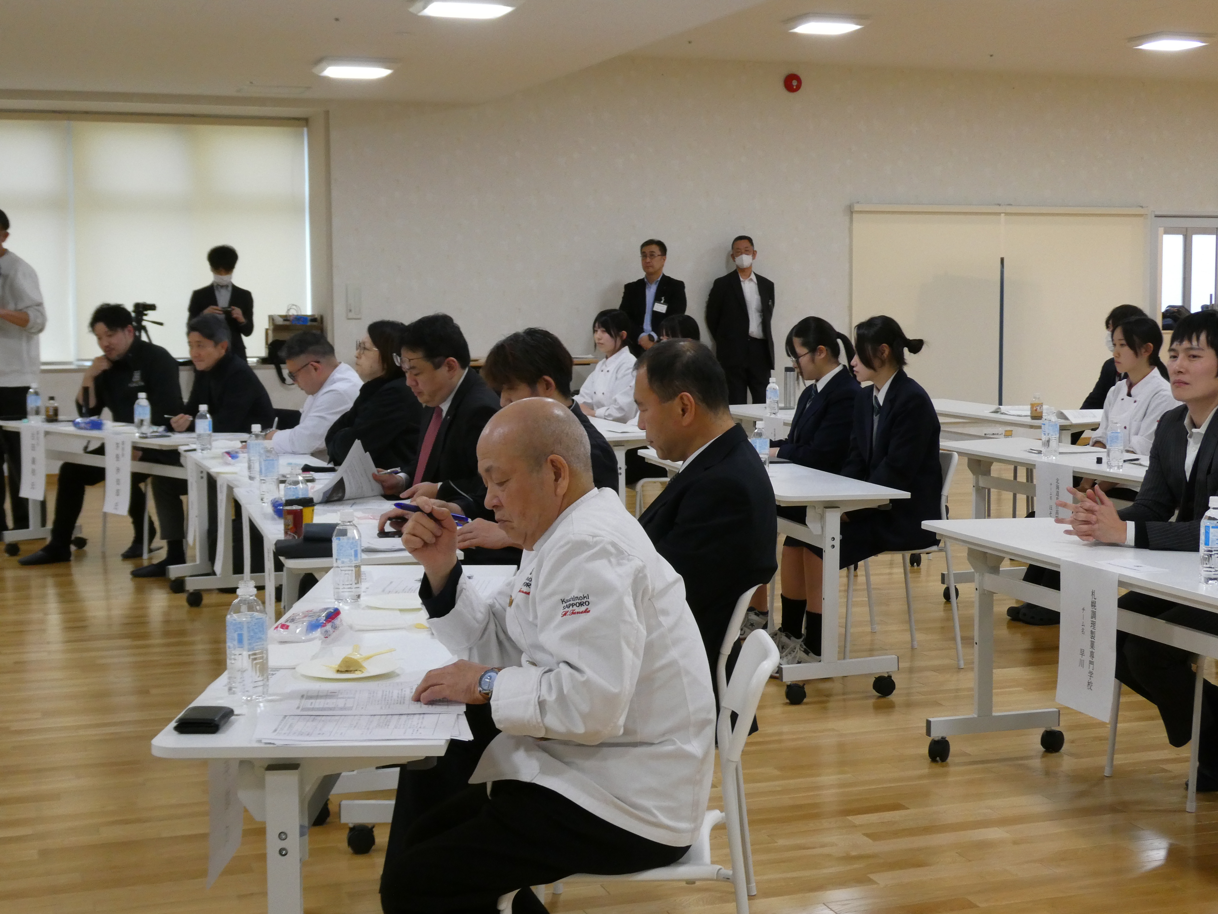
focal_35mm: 50
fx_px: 1759
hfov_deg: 38.2
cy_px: 457
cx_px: 609
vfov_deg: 29.1
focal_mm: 9
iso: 320
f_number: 4.1
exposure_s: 1/80
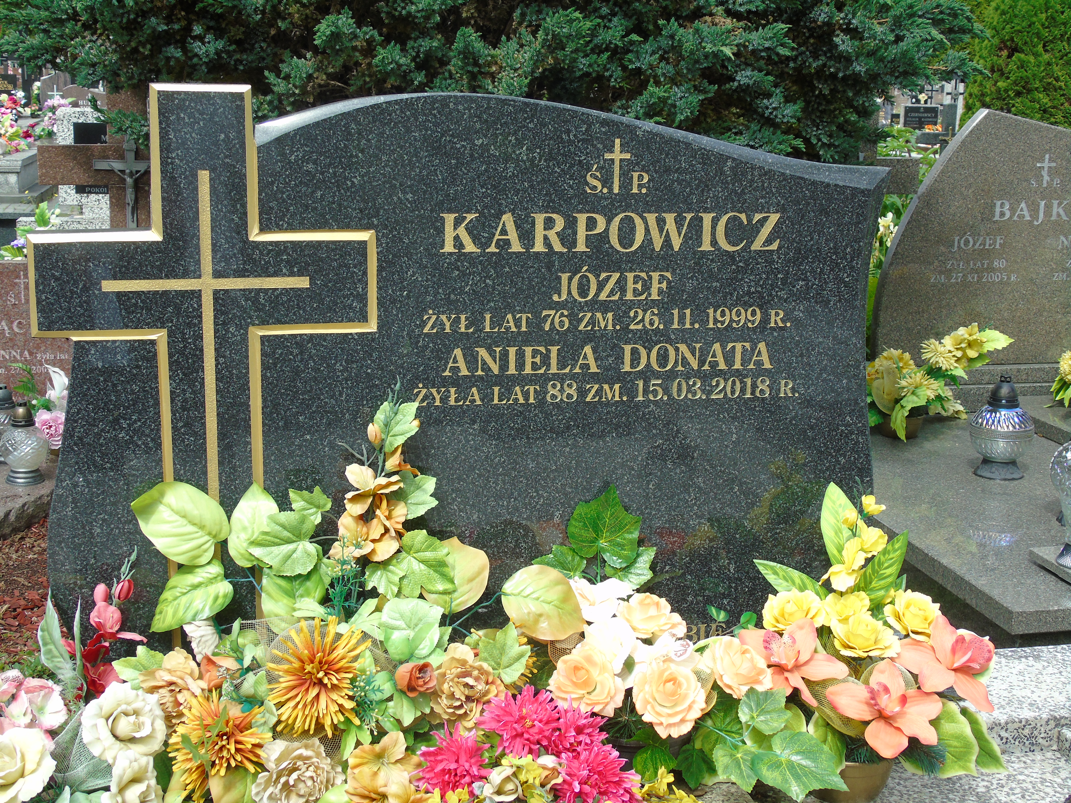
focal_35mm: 46
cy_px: 402
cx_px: 536
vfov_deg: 31.5
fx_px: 1423
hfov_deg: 41.2
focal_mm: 8.2
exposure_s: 1/320
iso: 80
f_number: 4.1
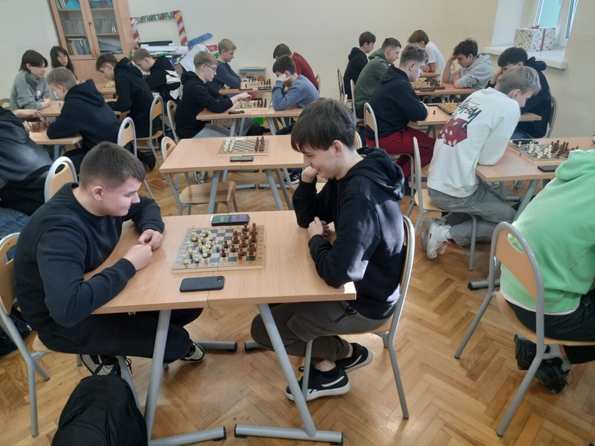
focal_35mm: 25
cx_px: 298
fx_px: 430
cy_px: 223
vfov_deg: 54.9
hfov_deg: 69.4
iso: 250
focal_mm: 4.6
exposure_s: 1/50
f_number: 2
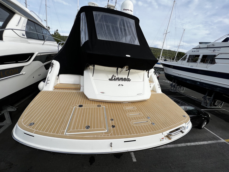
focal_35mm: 13
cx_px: 114
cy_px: 86
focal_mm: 1.57
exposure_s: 1/2273
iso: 32
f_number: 1.8
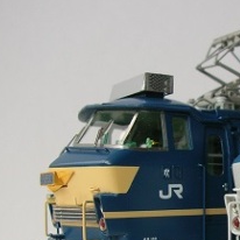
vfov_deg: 22.9
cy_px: 176
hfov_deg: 22.0
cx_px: 256
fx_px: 588
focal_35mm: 75
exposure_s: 1/66.4
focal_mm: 5.8
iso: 50
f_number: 2.8
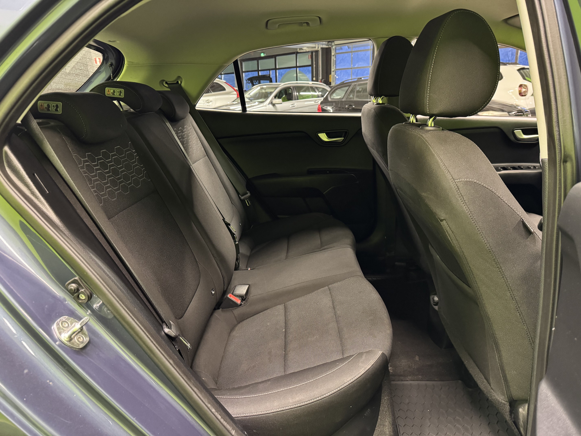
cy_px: 218
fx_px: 403
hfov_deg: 71.6
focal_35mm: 24
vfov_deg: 56.8
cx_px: 290
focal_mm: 6.76
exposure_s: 1/33
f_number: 1.78
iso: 800
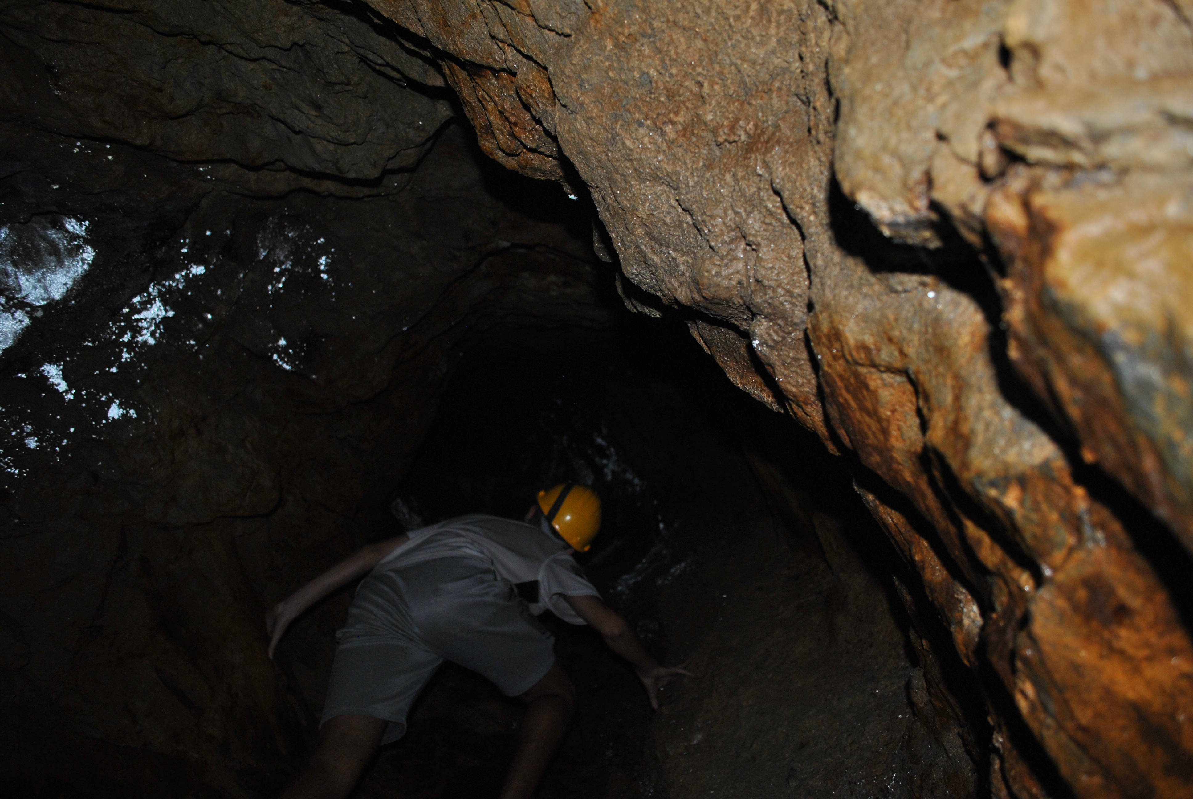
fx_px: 896
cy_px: 400
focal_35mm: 27
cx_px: 596
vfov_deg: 48.0
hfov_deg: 67.3
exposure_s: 1/60
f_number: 3.5
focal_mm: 18
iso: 200
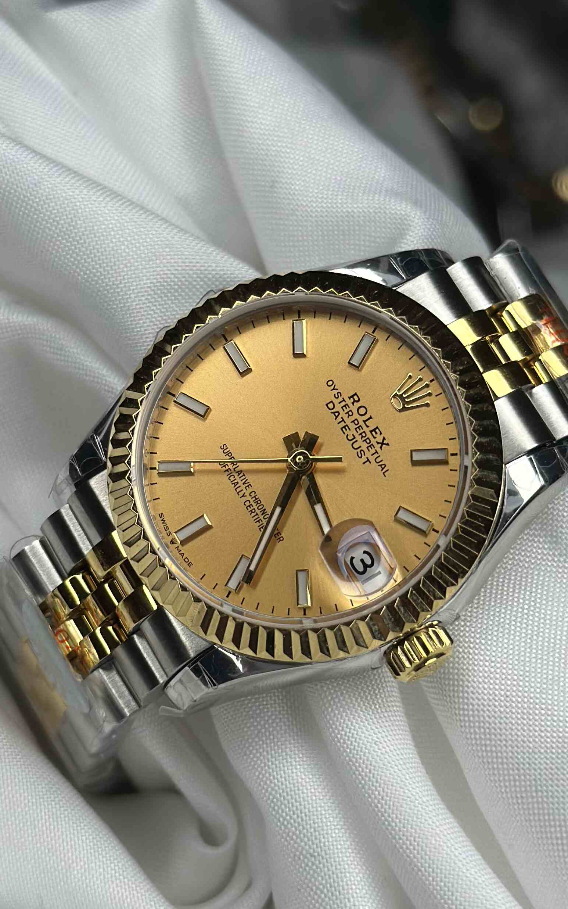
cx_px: 310
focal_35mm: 51
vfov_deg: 39.6
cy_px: 455
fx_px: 1263
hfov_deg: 25.3
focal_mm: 6.86
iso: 80
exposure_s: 1/1272
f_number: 1.78
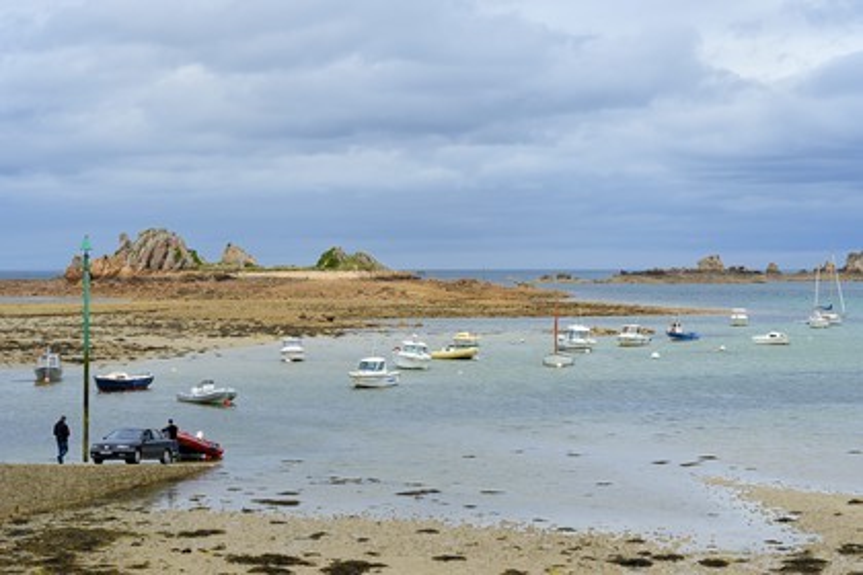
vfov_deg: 17.1
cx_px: 432
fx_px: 1918
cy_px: 288
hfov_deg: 25.4
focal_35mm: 80
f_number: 14
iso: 200
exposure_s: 1/250
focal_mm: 80
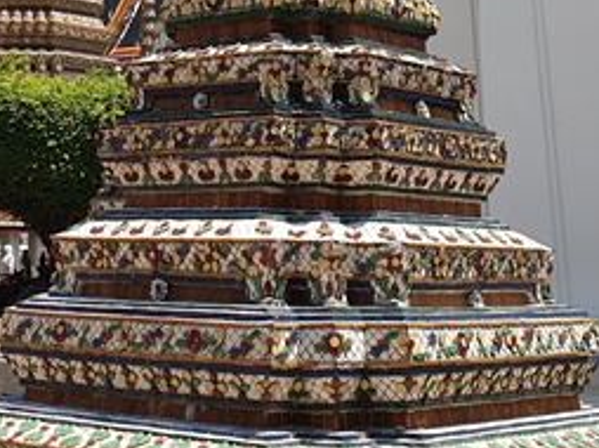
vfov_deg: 16.6
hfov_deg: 23.7
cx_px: 179
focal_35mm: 82
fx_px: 1418
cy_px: -182
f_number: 2.4
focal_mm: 4.3
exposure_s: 1/1160
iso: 50
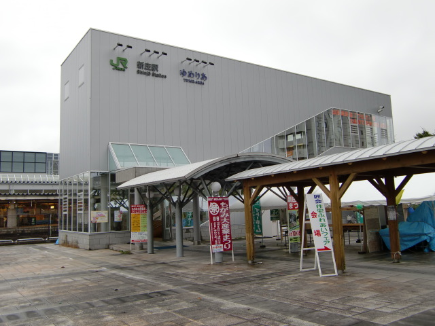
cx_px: 218
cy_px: 163
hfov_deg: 55.4
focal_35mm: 33
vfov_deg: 42.9
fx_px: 415
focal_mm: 5.8
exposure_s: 1/60
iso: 80
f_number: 2.7
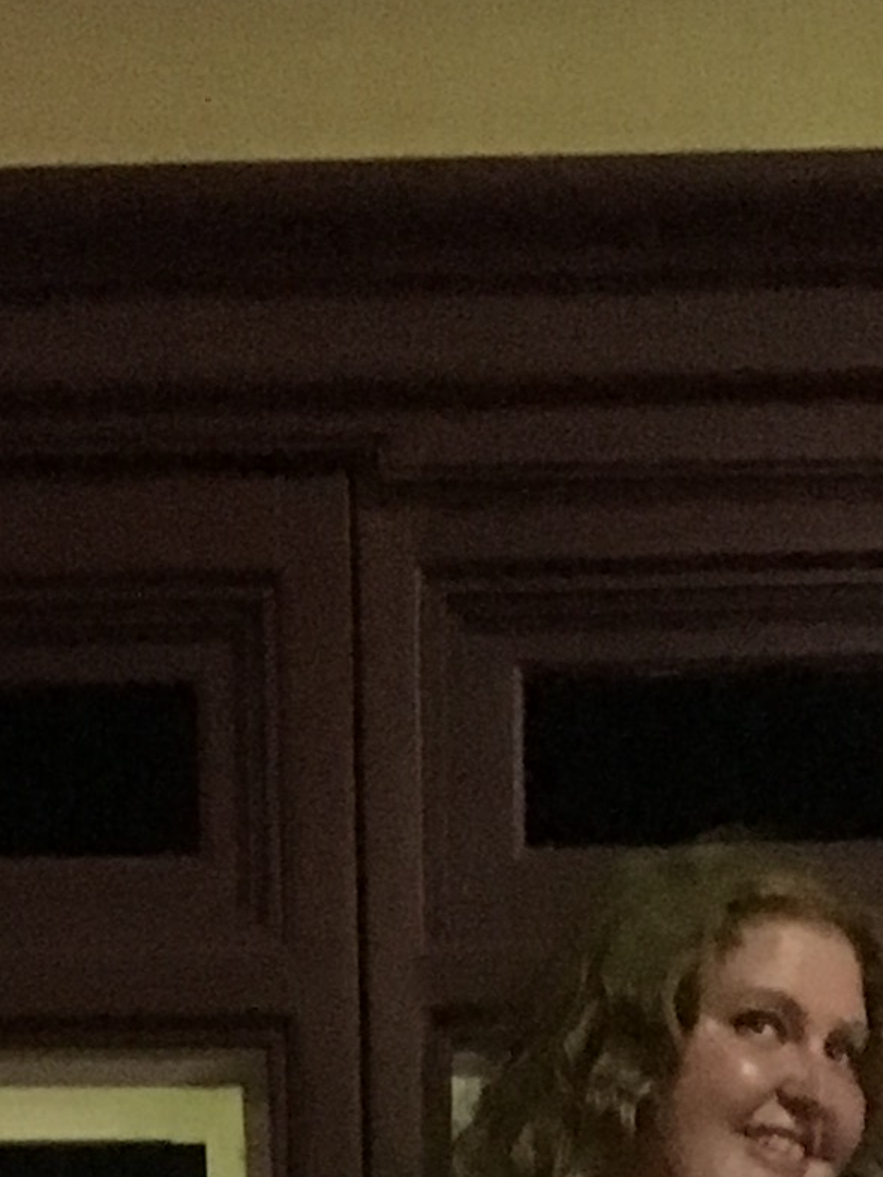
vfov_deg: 11.2
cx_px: 408
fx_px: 5066
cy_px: 2750
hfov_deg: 10.0
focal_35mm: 149
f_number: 2.2
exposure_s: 1/17
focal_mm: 4.15
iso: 400
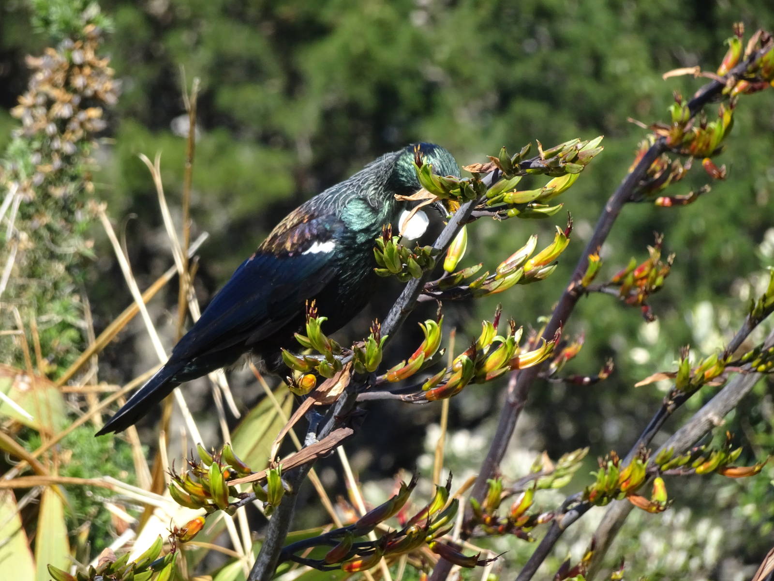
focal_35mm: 325
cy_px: 290
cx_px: 387
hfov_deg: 6.1
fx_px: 7267
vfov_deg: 4.6
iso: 250
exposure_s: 1/500
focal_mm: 55.52
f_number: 6.3
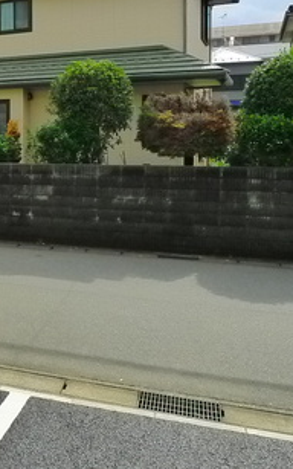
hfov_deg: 19.7
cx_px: -136
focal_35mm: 58
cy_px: 187
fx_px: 741
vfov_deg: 35.0
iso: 400
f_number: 4.5
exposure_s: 1/800
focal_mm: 5.1
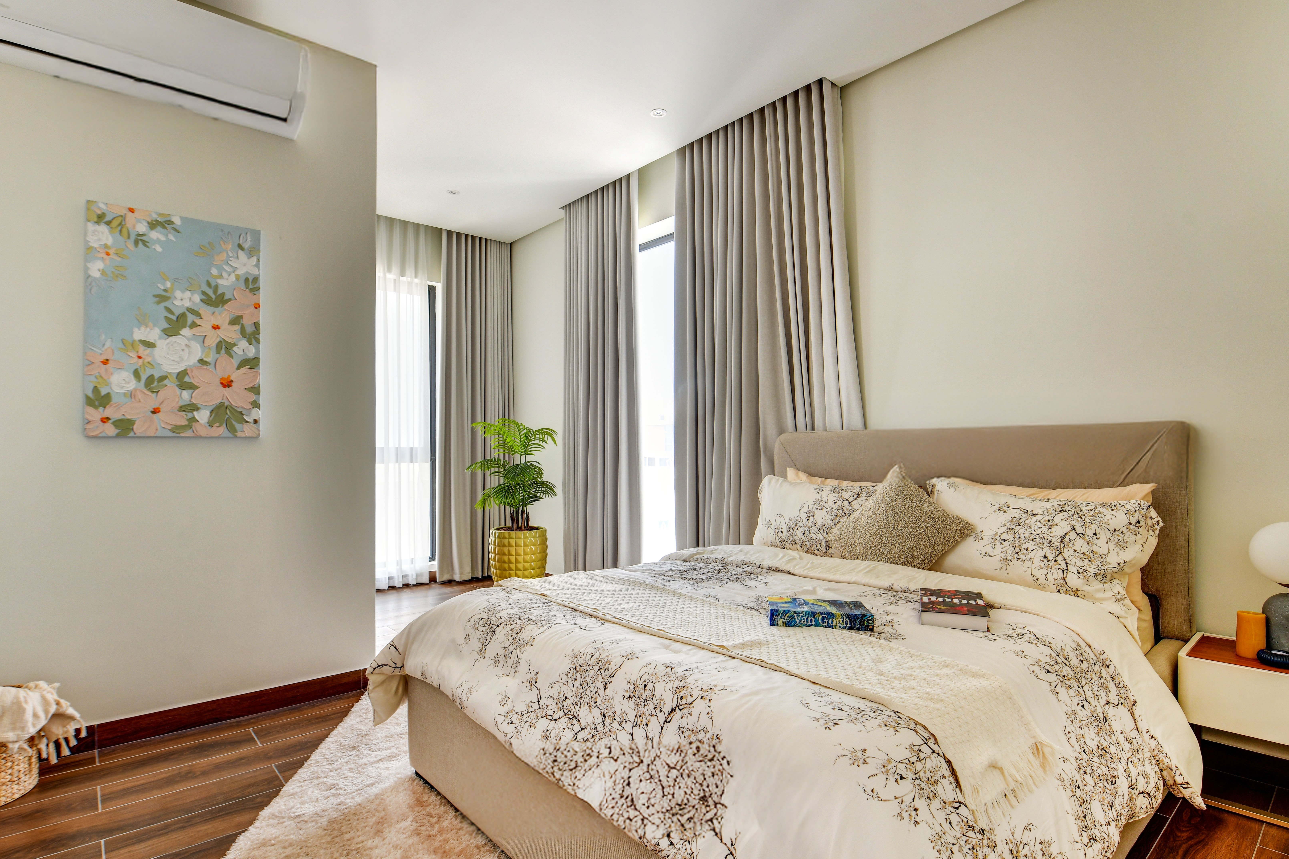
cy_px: 437
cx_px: 641
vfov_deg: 67.4
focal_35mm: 18
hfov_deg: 90.0
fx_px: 644
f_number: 9
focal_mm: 14
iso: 100
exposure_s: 1/3.33
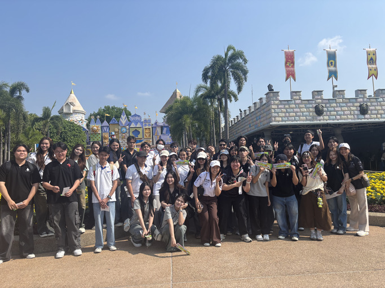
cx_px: 192
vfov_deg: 53.0
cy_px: 144
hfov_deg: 67.3
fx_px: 289
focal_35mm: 26
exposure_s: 1/2933
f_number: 1.6
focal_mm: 5.96
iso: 50
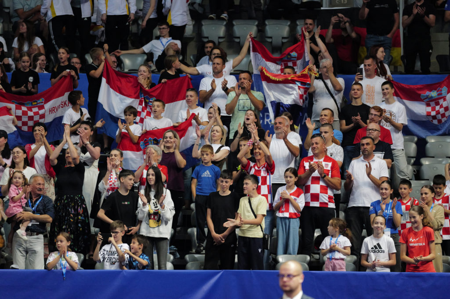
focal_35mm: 200
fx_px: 2497
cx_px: 225
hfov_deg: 10.3
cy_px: 150
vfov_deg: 6.8
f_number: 2.8
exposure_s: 1/1000
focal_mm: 200
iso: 6400
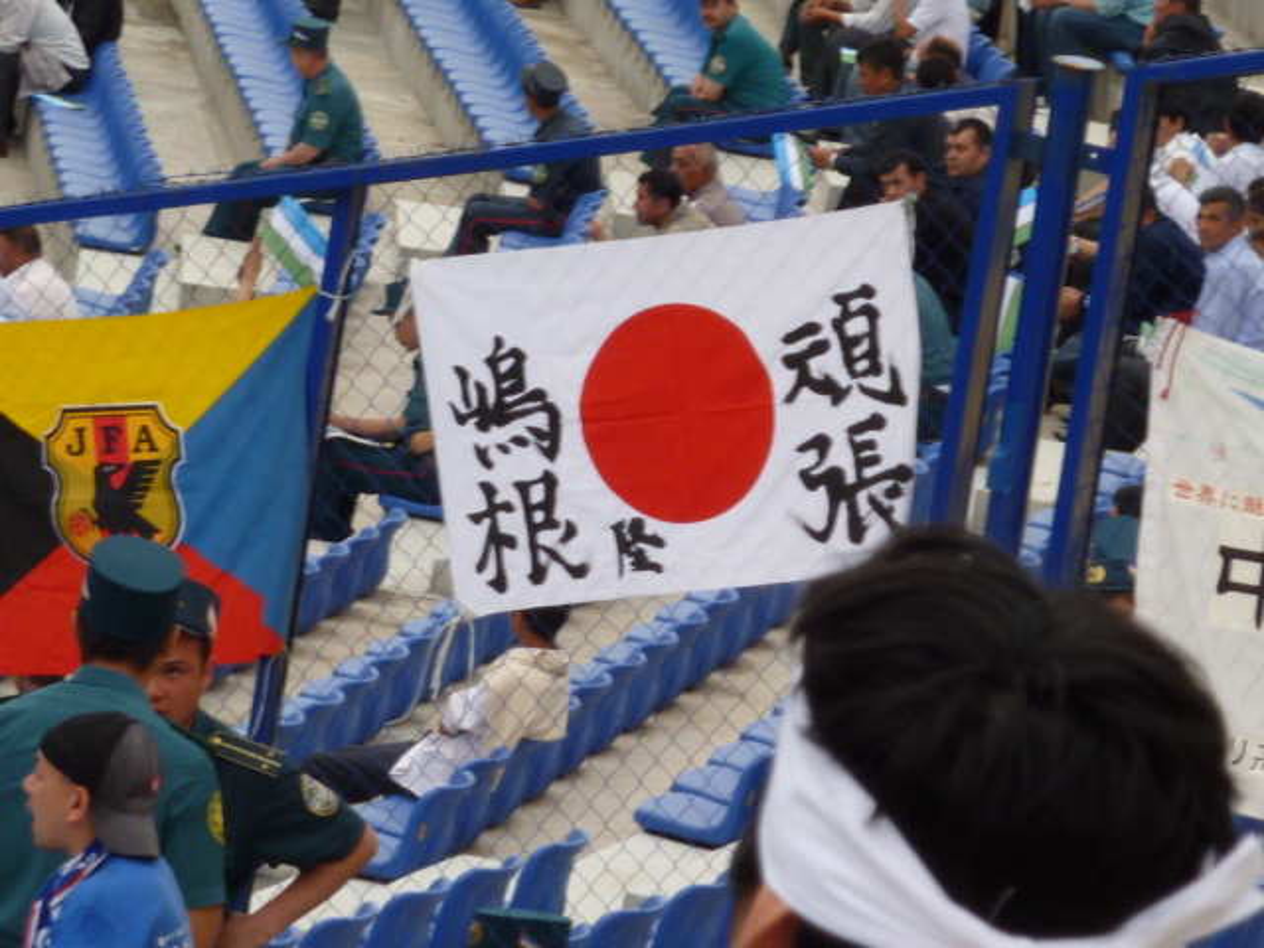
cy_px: 474
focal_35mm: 284
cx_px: 632
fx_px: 10370
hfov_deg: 7.0
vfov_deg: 5.2
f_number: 4.5
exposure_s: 1/80
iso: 80
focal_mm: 25.9
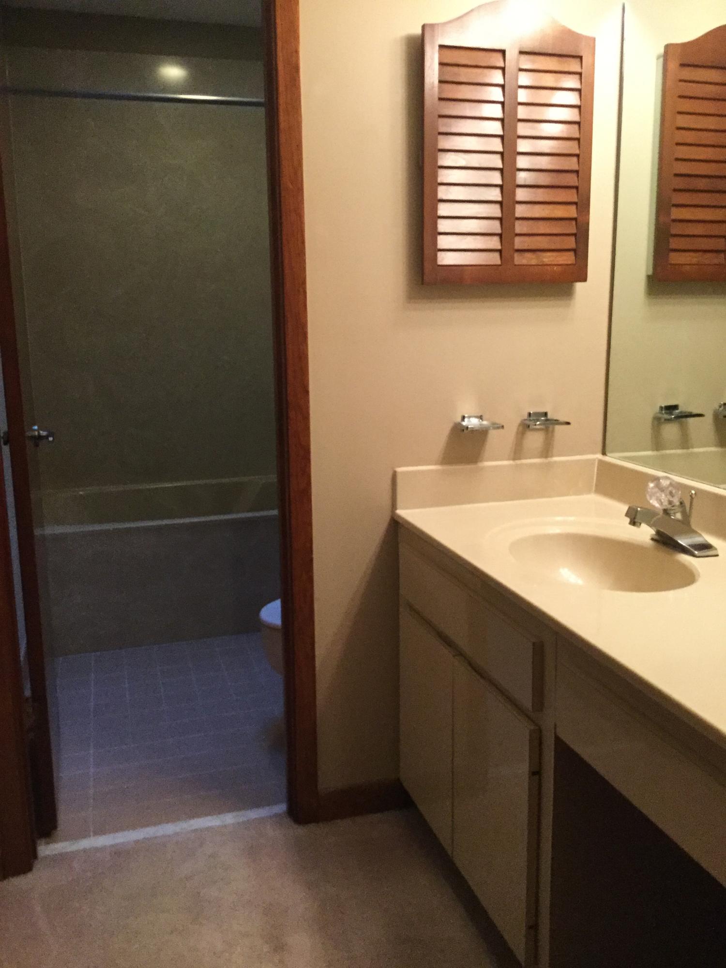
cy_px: 484
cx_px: 363
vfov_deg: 58.4
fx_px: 867
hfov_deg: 45.4
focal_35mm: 31
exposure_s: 1/30
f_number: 2.4
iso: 200
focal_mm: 3.3
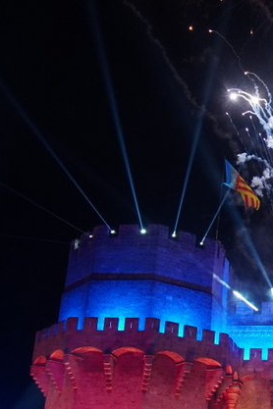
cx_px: 343
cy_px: 196
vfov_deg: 29.2
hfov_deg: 18.5
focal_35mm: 69
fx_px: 785
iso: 1600
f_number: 2.8
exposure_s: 1/80
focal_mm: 16
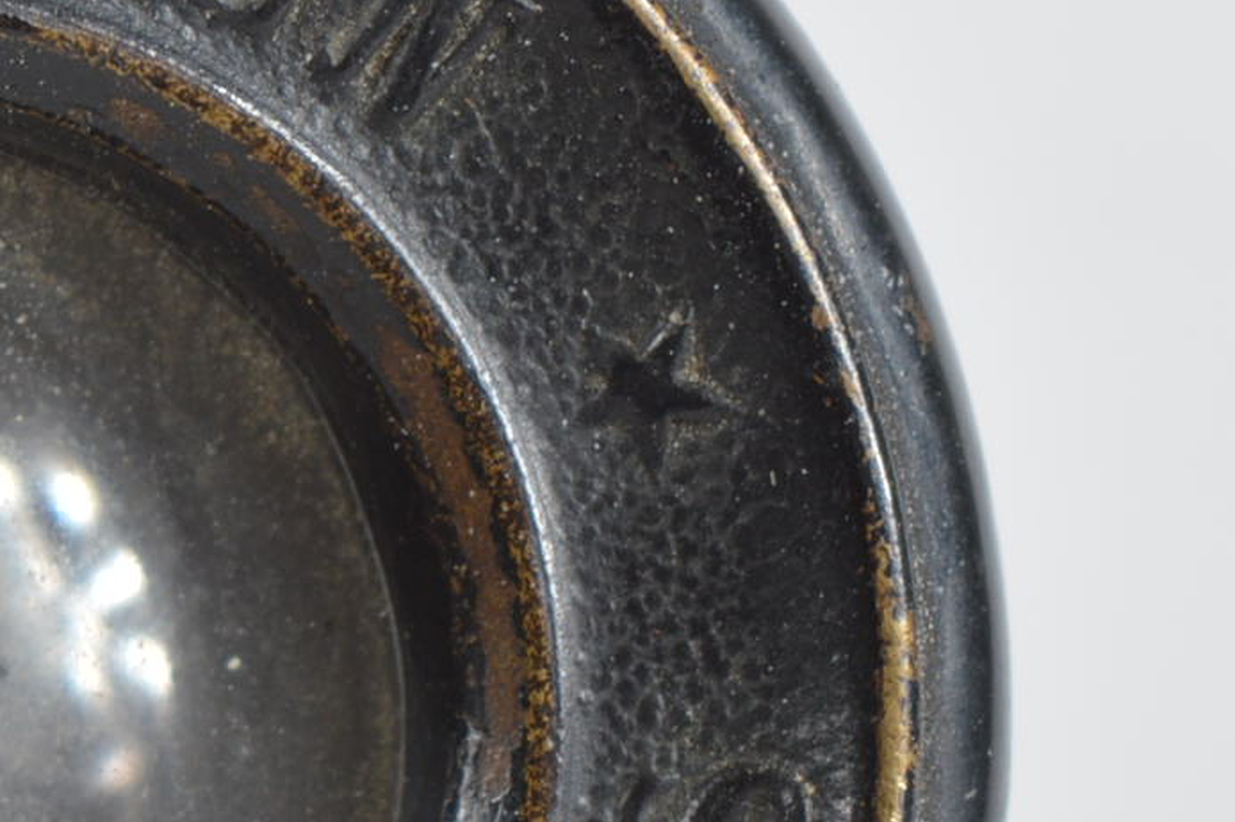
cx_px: -257
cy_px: 426
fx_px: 12278
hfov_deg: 5.7
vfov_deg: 3.8
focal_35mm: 358
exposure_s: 1/125
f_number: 9
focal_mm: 55
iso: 100
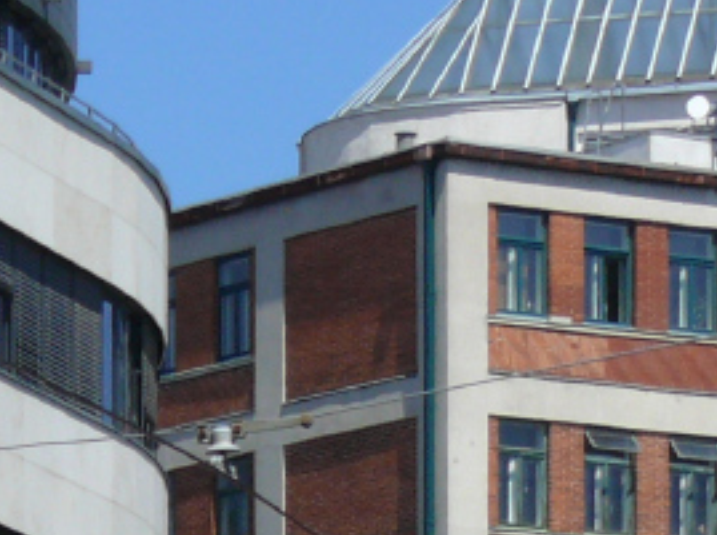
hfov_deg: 4.9
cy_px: 1058
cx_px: -488
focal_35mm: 397
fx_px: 8212
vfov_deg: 3.7
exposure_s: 1/400
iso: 100
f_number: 7.1
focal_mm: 17.4
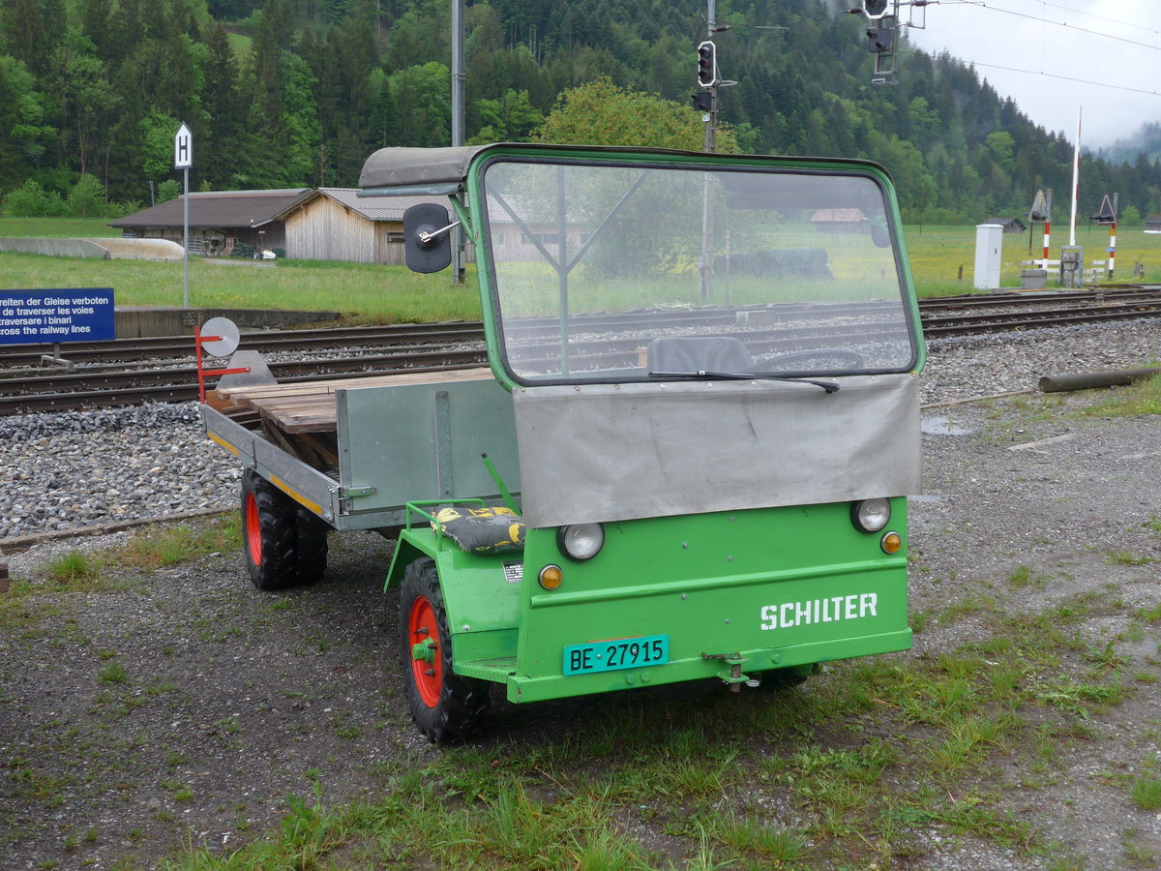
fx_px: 1375
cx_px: 580
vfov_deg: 35.1
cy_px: 436
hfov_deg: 45.8
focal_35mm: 41
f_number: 2.8
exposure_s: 1/320
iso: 80
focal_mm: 8.4
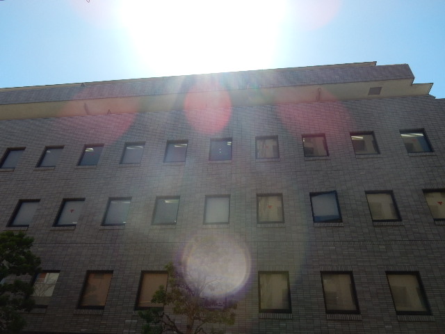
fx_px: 321
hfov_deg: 69.4
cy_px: 167
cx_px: 222
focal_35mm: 25
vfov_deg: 54.9
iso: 125
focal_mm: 4.5
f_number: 3.7
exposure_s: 1/1000
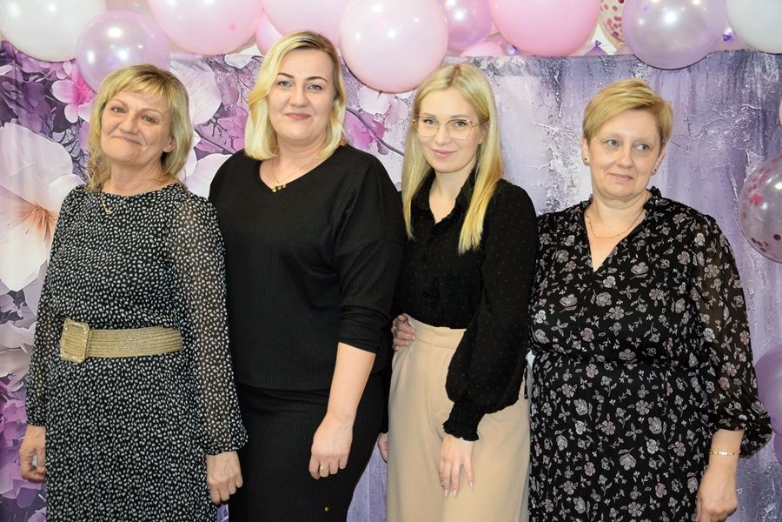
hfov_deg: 37.9
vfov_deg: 25.8
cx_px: 391
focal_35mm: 52
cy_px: 261
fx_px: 1140
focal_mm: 35
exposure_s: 1/80
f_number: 4.5
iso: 800
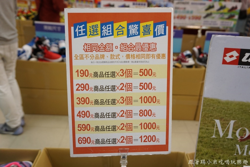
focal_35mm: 30
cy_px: 84
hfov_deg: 61.9
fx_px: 208
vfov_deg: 43.6
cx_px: 125
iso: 500
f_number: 4
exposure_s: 1/60
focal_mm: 20
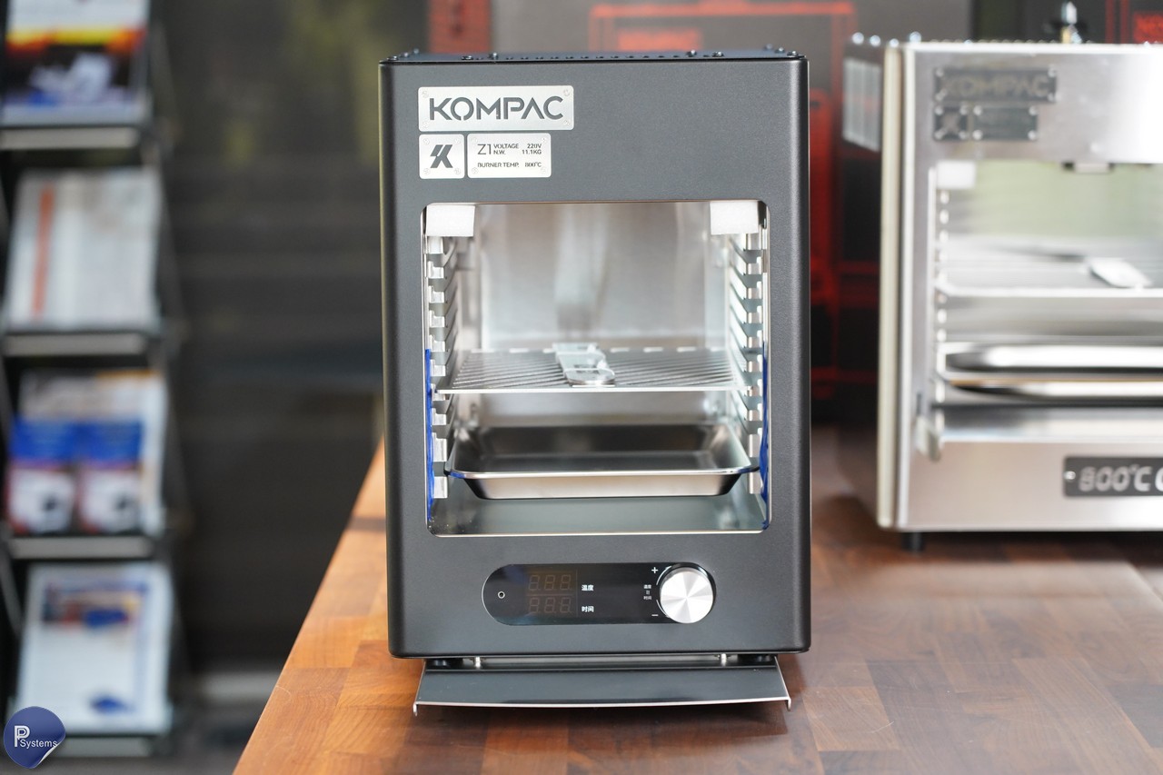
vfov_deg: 13.0
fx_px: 3391
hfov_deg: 19.5
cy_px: 388
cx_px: 582
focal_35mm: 105
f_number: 4
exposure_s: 1/125
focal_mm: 105
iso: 3200
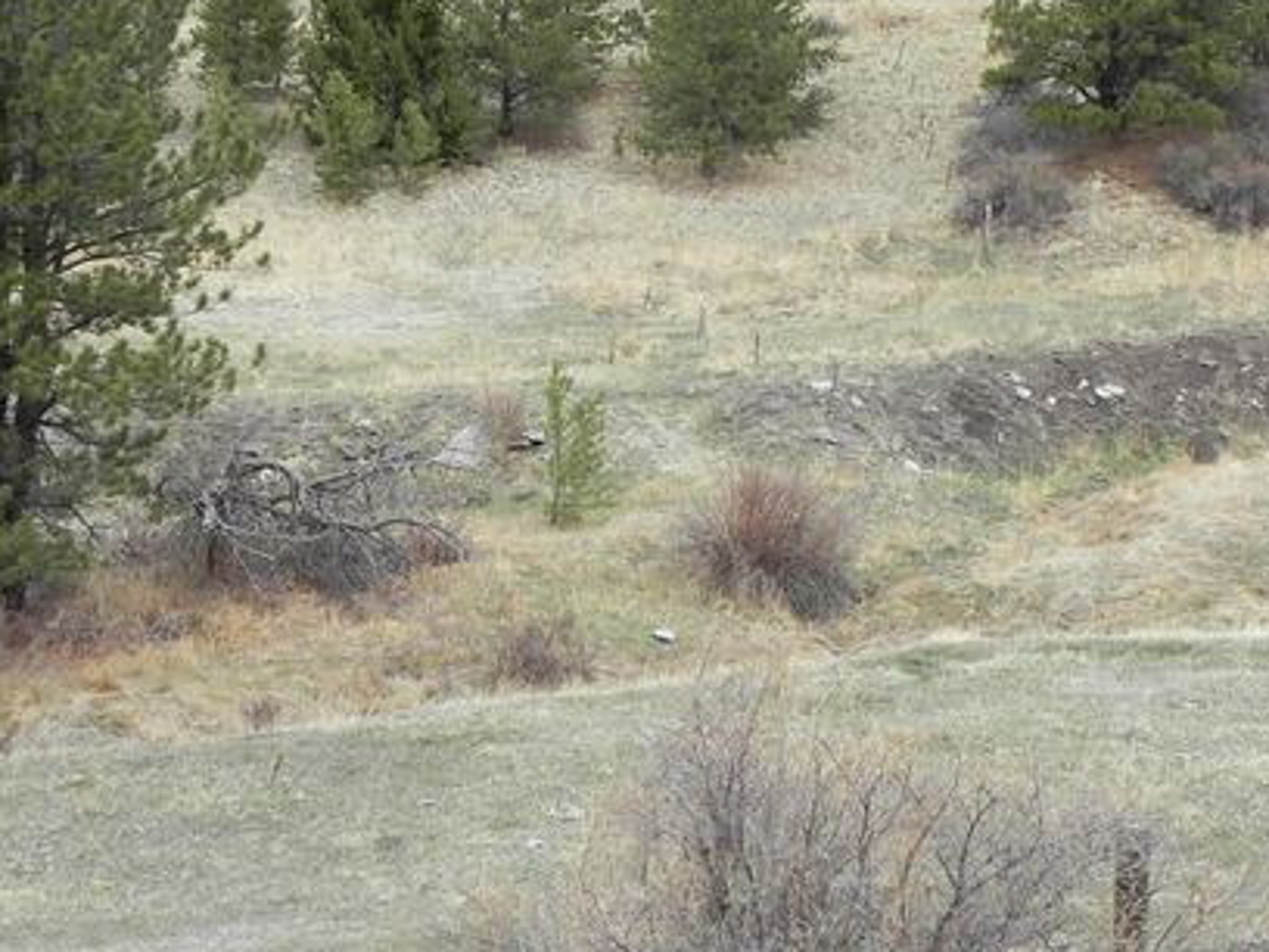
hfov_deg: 27.4
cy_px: 400
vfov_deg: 20.7
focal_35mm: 71
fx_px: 2603
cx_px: 523
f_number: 5.6
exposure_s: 1/230
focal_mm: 10.3
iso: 160
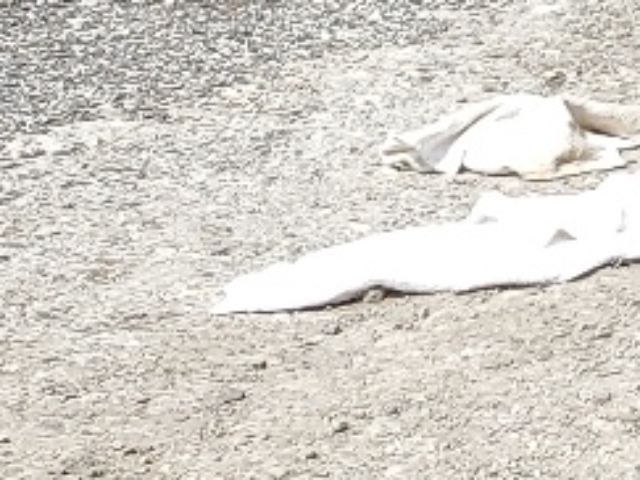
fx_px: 3160
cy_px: -245
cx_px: 2044
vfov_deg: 8.5
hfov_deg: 8.9
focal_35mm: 171
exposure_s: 1/2500
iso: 50
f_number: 1.5
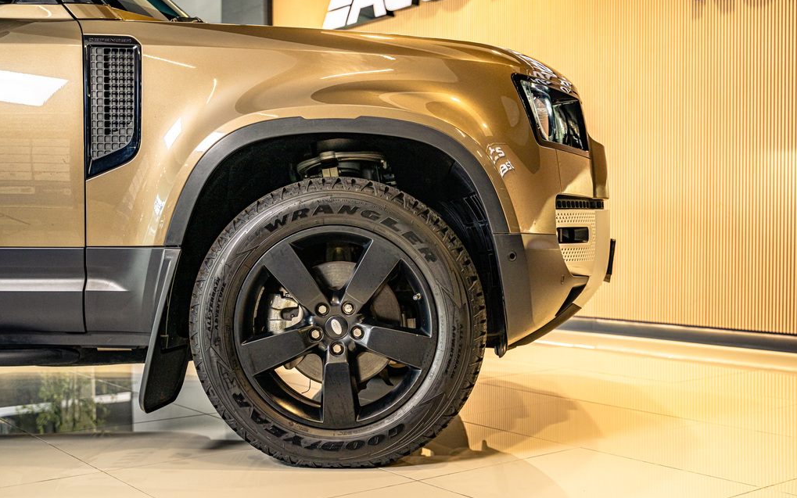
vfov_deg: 28.6
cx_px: 398
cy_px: 265
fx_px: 977
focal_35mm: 45
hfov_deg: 44.4
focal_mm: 44
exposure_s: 1/200
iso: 250
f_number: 3.5
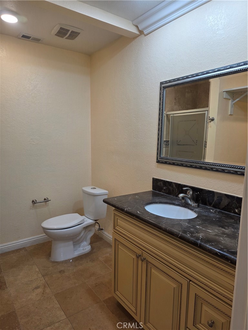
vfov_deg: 73.9
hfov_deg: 58.9
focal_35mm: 23
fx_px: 220
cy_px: 165
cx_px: 124
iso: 64
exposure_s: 1/120
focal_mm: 6.3
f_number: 1.7
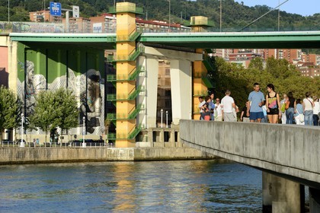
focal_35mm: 120
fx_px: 1067
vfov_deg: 11.4
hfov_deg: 17.1
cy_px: 106
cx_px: 160
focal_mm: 120
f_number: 11
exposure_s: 1/200
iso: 200
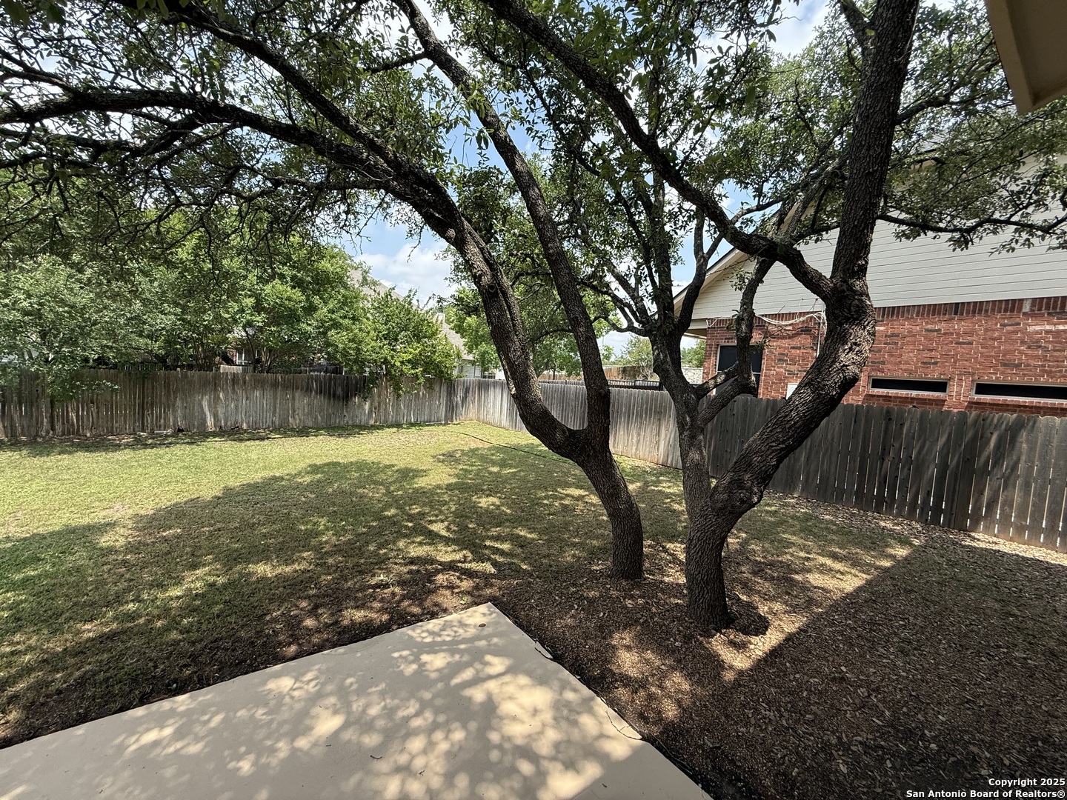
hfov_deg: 102.1
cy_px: 400
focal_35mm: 14
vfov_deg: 85.7
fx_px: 432
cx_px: 534
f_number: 2.2
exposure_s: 1/820
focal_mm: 2.22
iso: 64
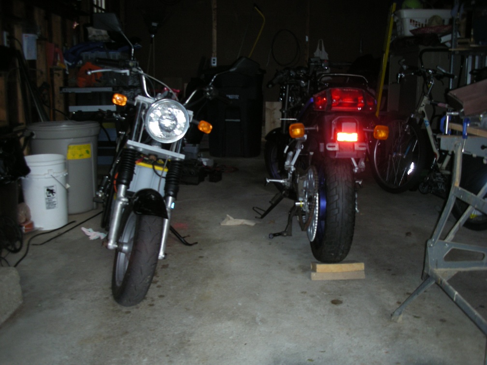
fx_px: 492
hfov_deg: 52.6
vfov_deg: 40.7
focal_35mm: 35
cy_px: 182
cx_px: 244
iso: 102
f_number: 2.8
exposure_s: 1/60
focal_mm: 5.8
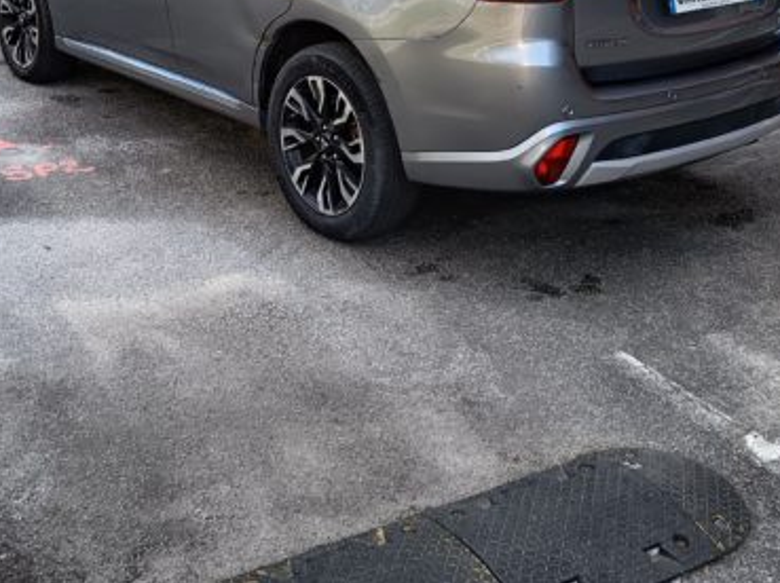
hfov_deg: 38.2
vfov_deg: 27.5
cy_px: 13
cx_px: 372
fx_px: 1126
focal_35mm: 50
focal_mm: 5.24
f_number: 1.7
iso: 50
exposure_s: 1/105
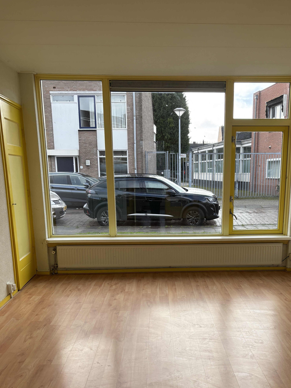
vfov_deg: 51.6
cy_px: 259
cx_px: 179
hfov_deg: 40.5
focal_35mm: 35
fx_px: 392
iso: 50
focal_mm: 5.96
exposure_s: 1/364
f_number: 1.6
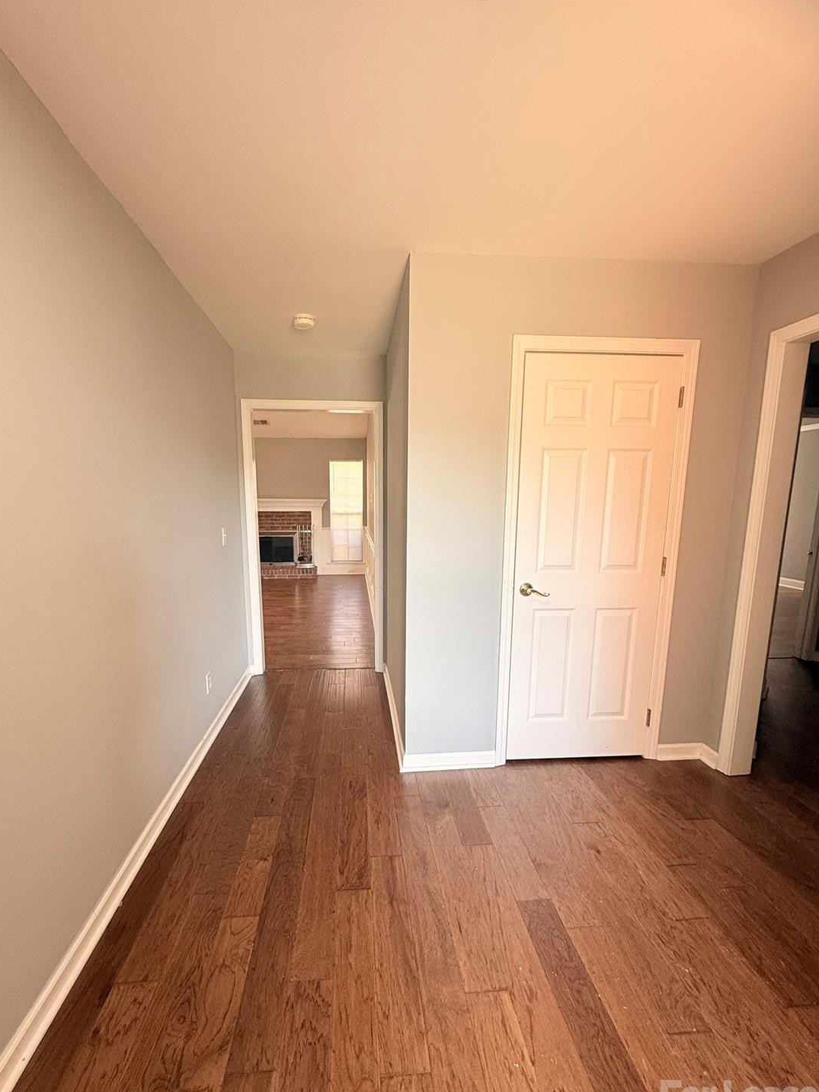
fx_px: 473
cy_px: 580
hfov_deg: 81.7
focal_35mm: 15
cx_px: 386
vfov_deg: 98.1
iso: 125
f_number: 2.2
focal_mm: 2.22
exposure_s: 1/99
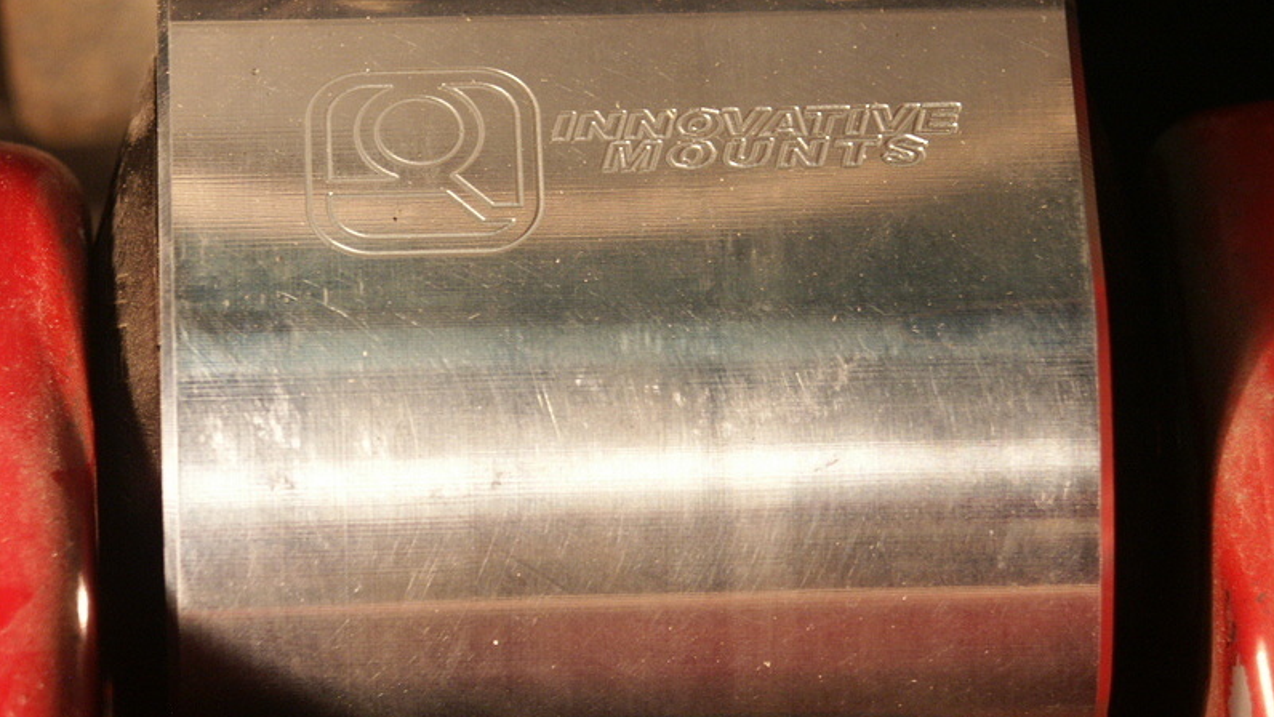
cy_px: 286
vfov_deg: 5.5
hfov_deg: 9.8
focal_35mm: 219
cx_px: 639
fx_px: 7399
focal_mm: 50.69
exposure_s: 1/30
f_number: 4
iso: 125
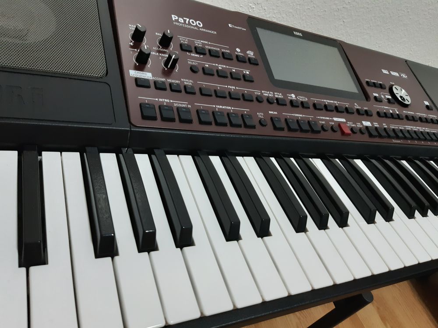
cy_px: 164
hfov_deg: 67.3
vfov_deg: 53.1
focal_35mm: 26
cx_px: 219
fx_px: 329
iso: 200
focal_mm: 3.92
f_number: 1.7
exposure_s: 1/100
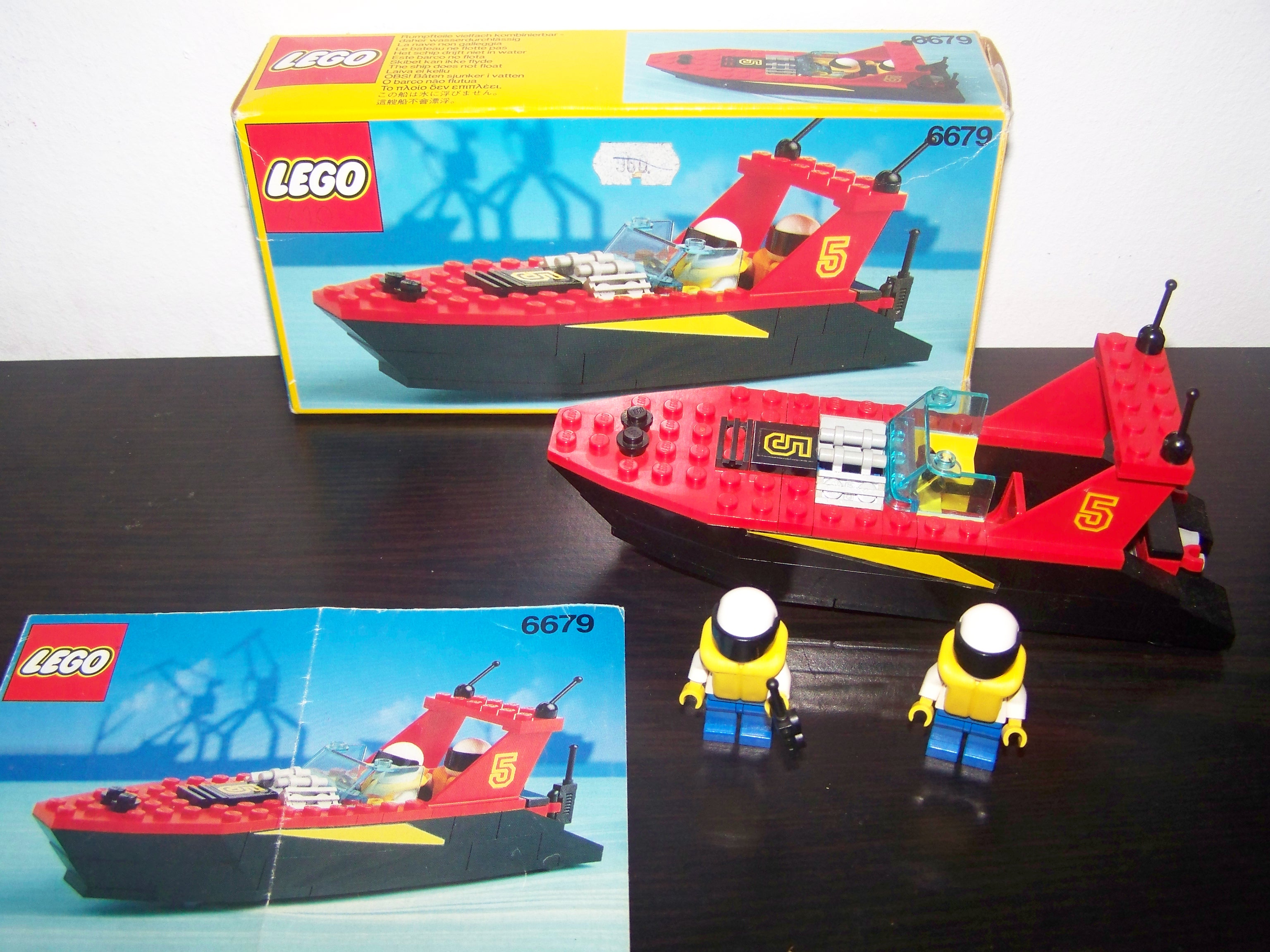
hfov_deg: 49.0
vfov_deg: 37.7
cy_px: 476
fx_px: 1394
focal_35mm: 38
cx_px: 635
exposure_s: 1/30
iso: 200
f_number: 2.8
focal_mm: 6.3
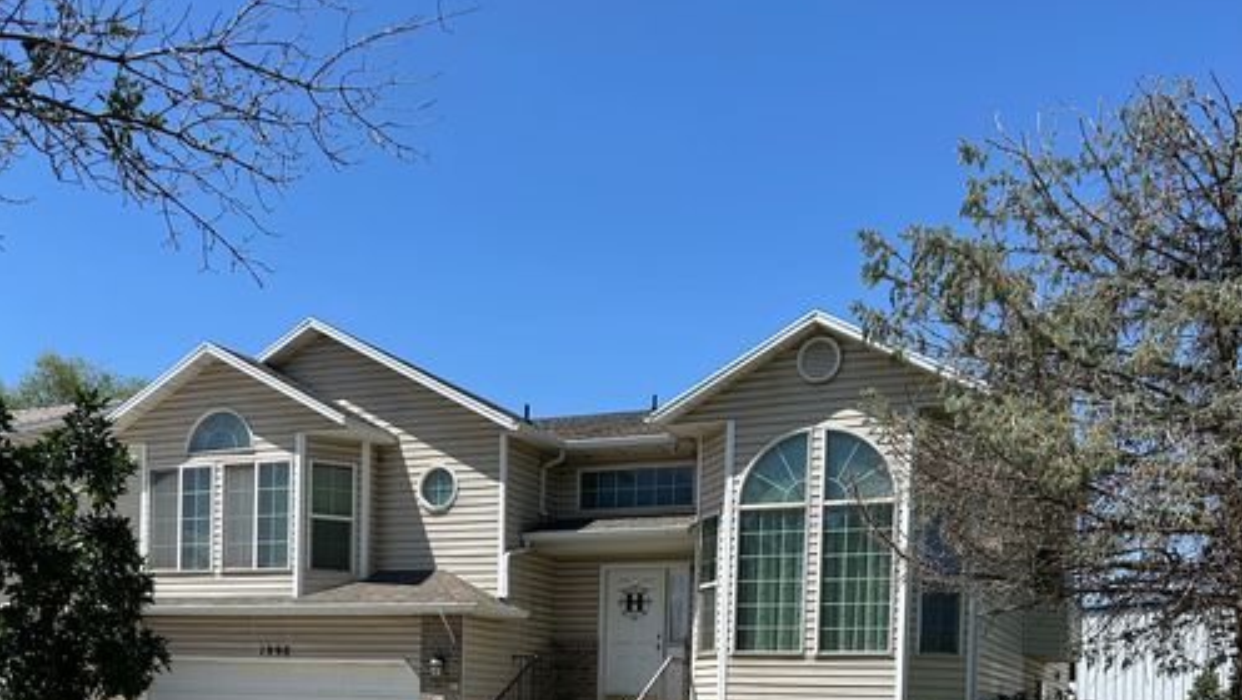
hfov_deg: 52.8
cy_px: 729
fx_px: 1252
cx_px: 622
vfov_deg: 28.9
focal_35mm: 38
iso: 50
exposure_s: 1/4115
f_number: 1.5
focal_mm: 5.7
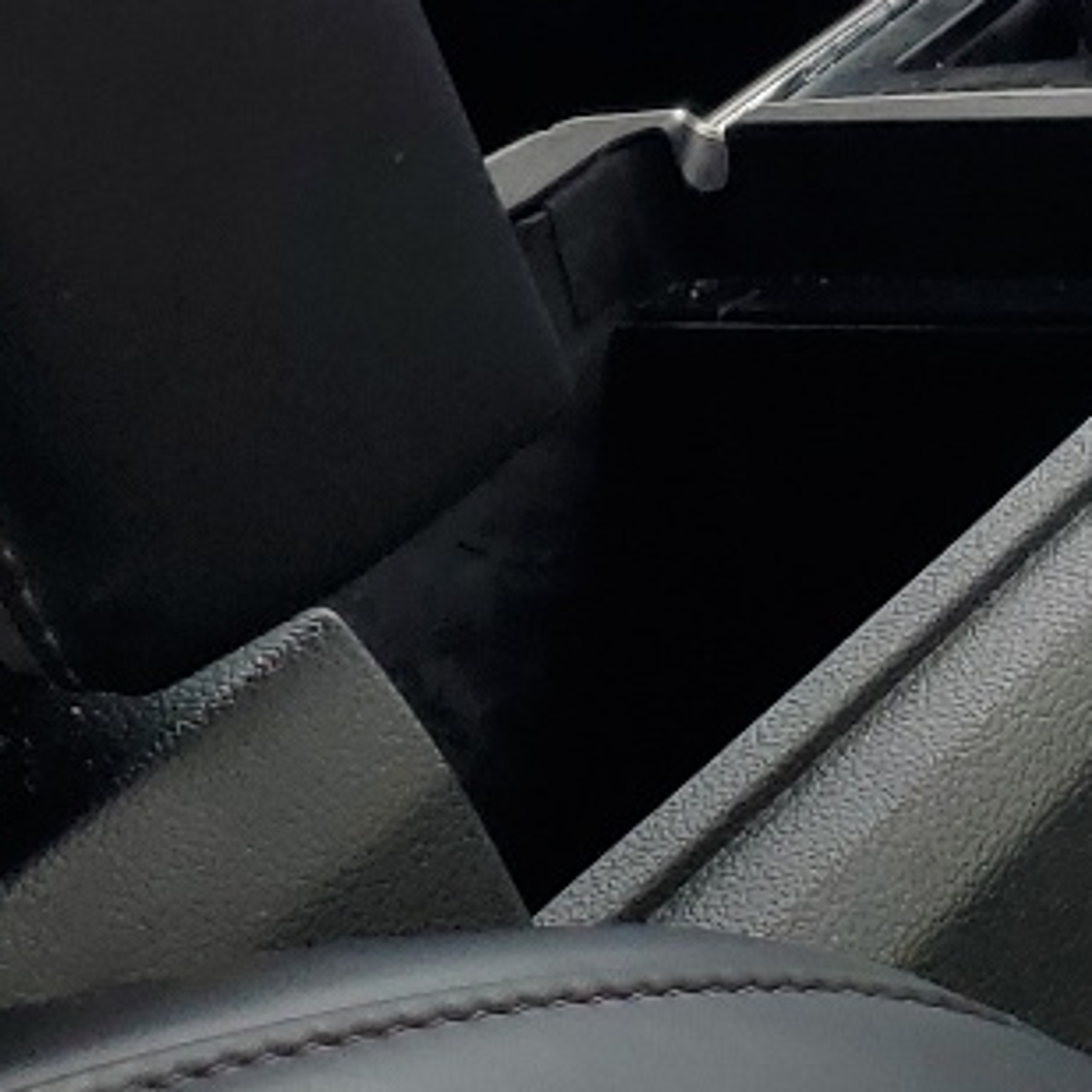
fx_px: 4247
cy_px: -661
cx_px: 1141
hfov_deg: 14.4
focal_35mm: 119
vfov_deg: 13.6
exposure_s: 1/345
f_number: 1.5
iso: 50
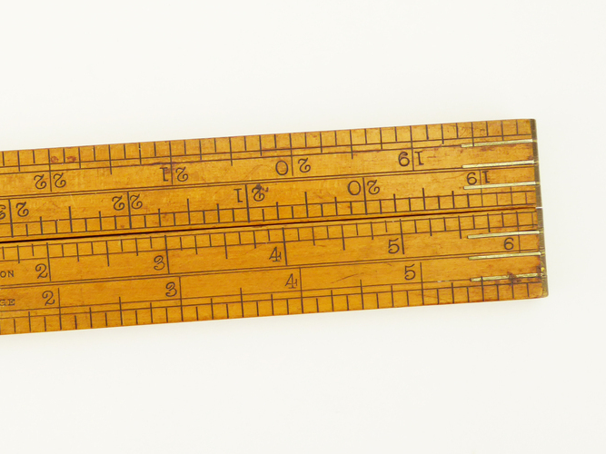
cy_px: 237
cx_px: 160
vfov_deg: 24.4
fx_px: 1050
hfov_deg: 31.7
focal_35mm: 60
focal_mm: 7.2
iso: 200
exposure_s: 1/400
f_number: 3.8
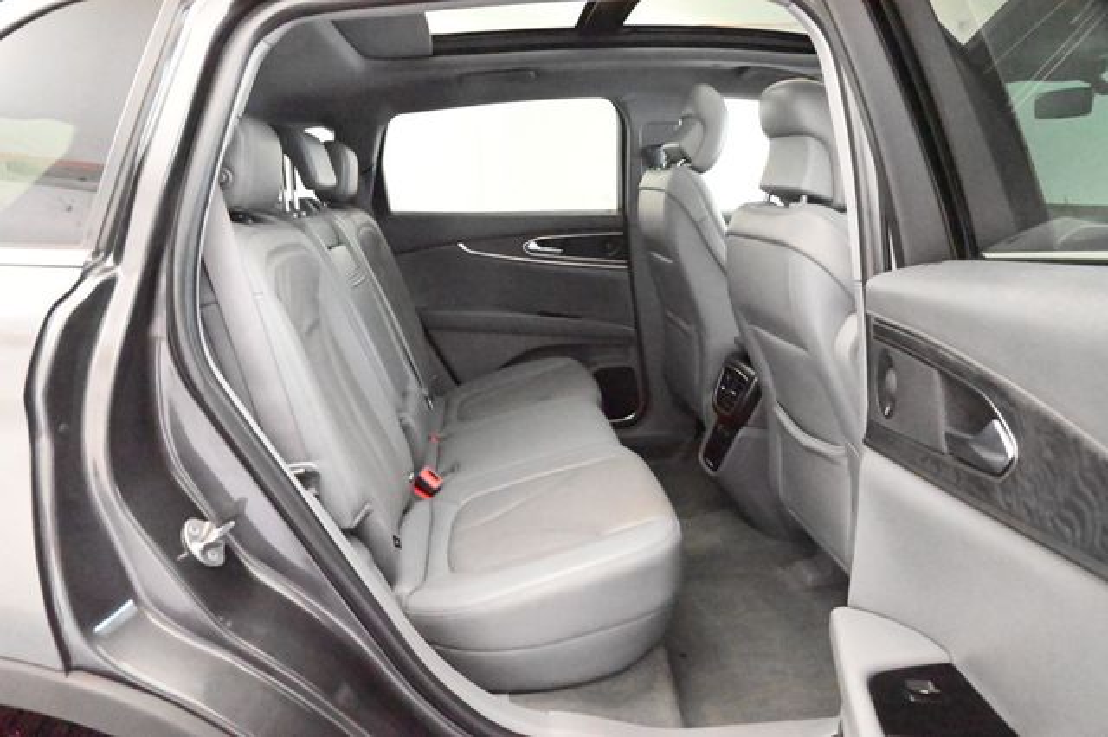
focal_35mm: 24
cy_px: 368
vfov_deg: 53.1
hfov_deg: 73.8
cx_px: 554
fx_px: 738
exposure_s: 1/60
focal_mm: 24
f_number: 11
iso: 51200
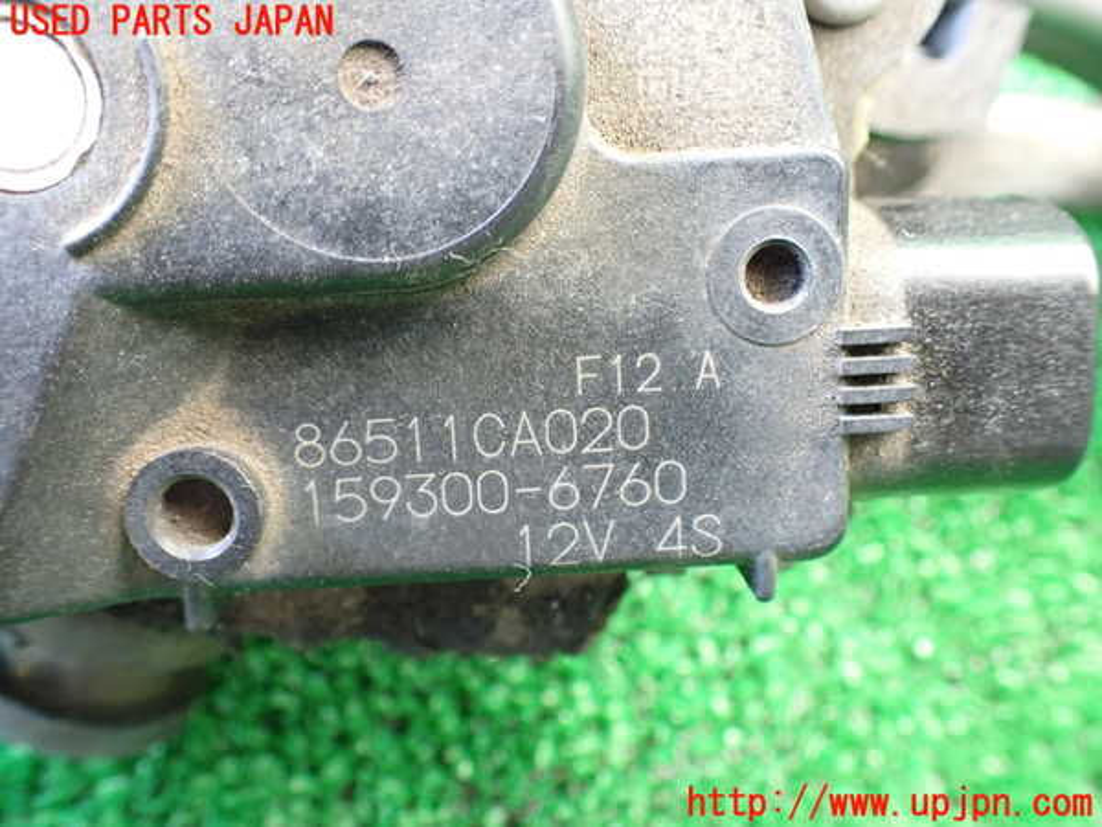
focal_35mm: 30
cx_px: 551
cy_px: 414
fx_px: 955
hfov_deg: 60.0
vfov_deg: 46.8
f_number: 2.3
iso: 800
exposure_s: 1/50
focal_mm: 5.4
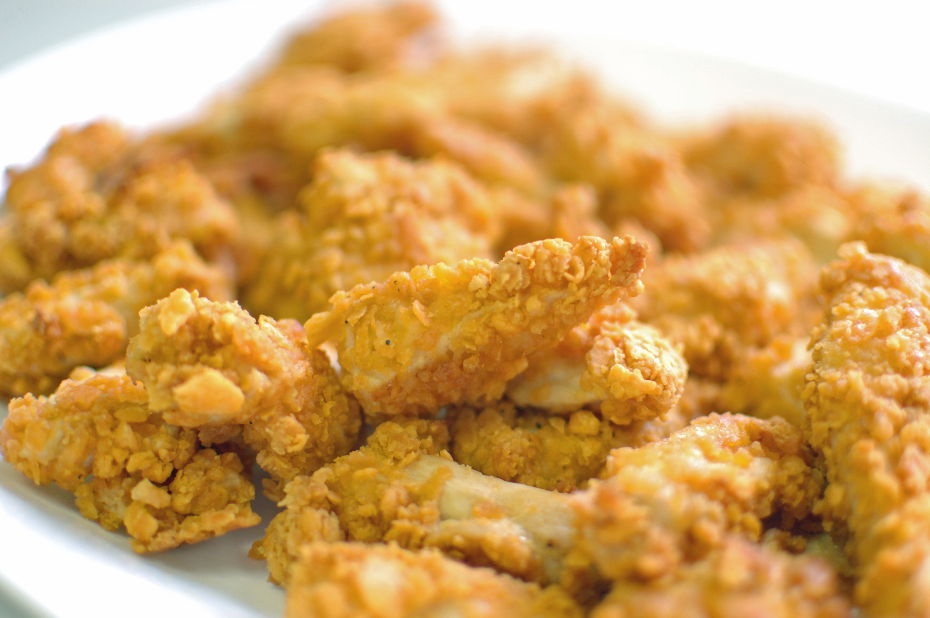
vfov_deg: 25.7
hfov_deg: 37.9
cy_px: 309
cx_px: 465
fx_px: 1355
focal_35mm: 52
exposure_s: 1/125
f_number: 1.8
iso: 400
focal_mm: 35
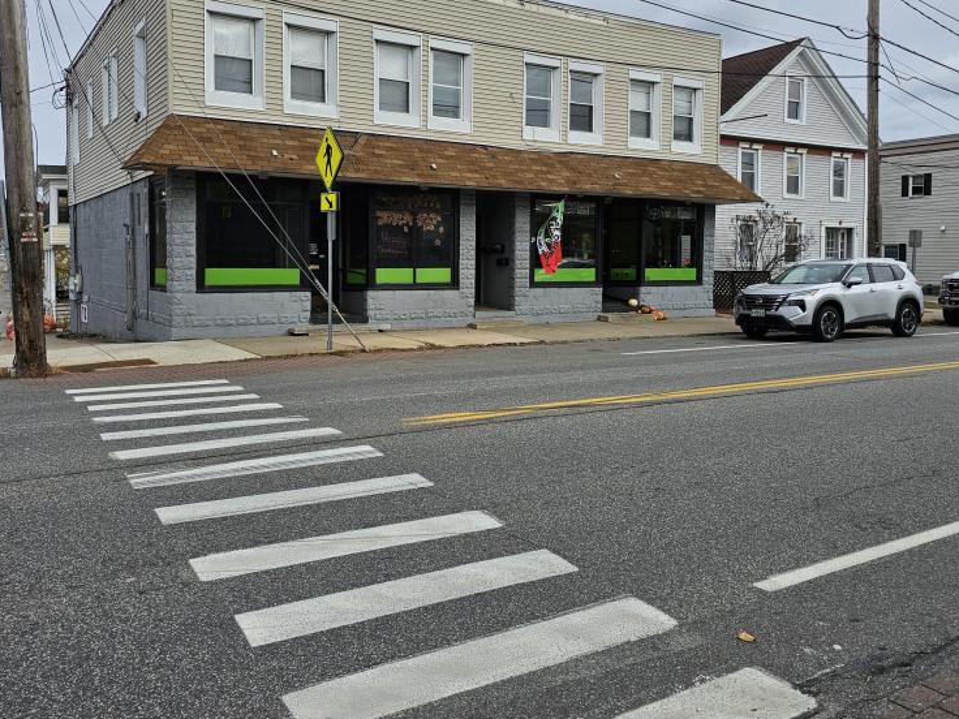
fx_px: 831
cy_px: 280
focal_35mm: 30
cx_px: 455
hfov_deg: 59.9
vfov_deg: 46.5
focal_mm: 6.3
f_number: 1.7
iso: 20
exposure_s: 1/1027
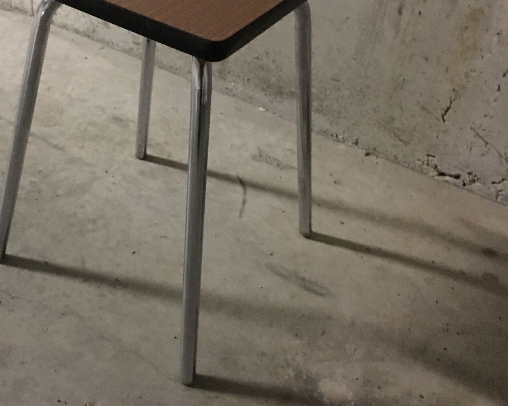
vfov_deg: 36.2
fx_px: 616
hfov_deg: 44.2
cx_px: 175
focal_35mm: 41
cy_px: 147
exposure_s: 1/4
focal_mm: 4.15
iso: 125
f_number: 2.2
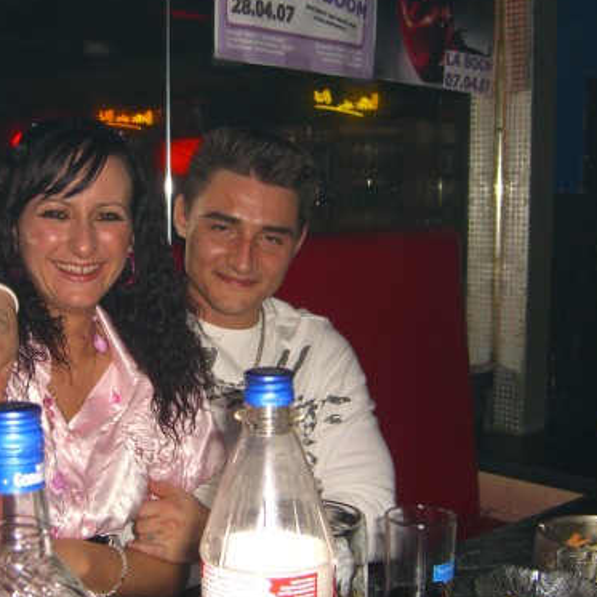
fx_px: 1054
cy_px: 336
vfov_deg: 31.6
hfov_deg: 31.4
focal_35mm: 54
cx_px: 205
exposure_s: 1/60
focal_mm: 7.9
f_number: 2.8
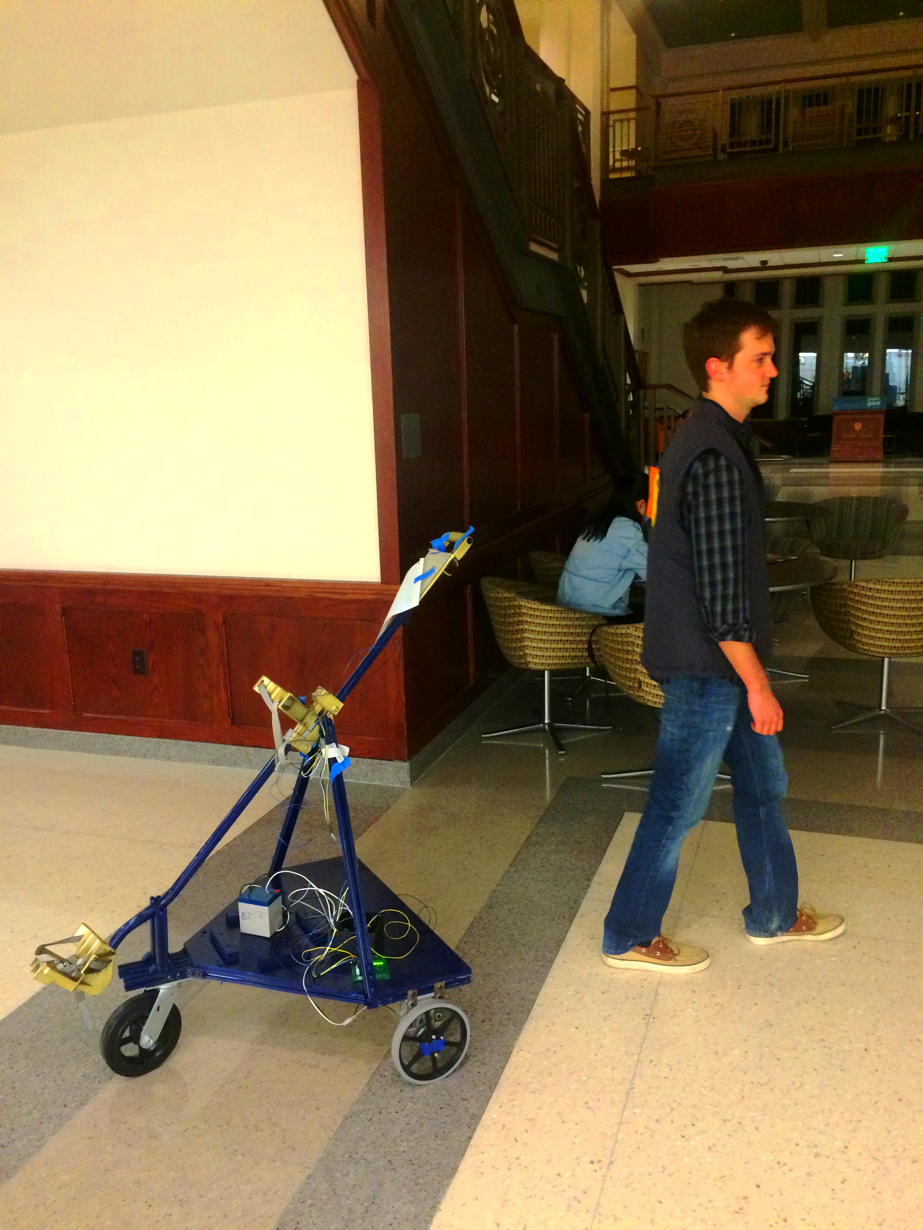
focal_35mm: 29
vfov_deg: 61.7
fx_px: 1031
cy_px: 615
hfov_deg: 48.2
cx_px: 462
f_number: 2.2
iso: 200
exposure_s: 1/30
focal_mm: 4.15
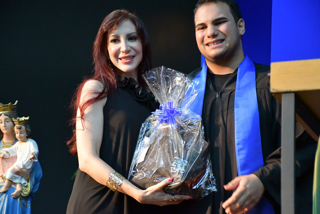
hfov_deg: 18.3
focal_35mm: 112
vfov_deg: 12.2
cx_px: 160
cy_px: 107
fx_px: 995
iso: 10000
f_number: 5
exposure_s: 1/125
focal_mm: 75
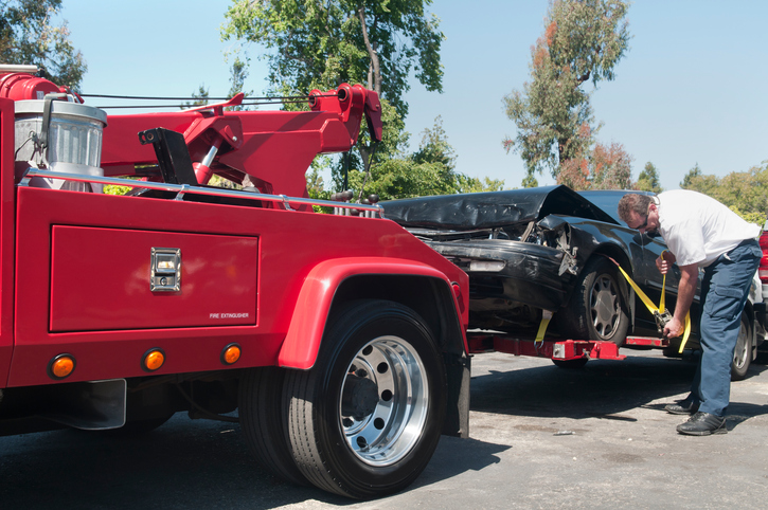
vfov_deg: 34.1
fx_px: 831
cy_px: 255
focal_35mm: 39
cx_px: 384
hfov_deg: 49.6
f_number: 8
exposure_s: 1/80
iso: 200
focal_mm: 26
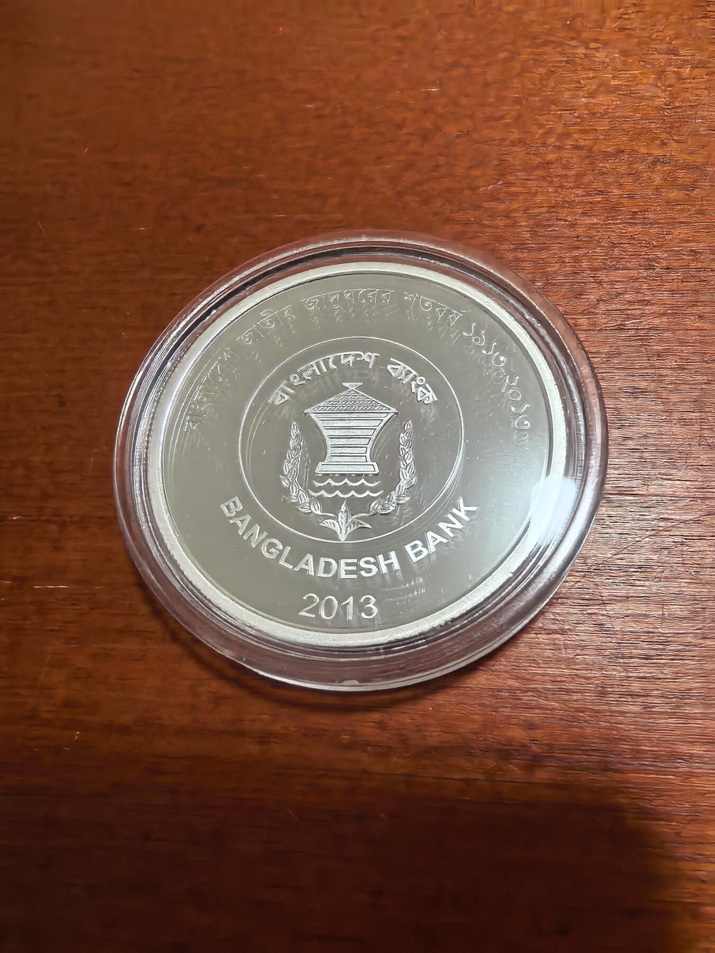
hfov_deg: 56.8
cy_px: 476
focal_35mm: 24
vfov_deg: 71.6
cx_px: 358
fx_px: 661
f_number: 2.2
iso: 400
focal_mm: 1.68
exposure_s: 1/33.3
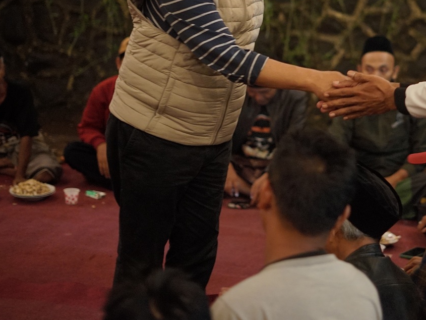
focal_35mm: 86
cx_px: 343
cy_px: 70
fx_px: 1059
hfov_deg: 22.4
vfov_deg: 17.1
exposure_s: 1/100
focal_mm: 50
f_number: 1.8
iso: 1000
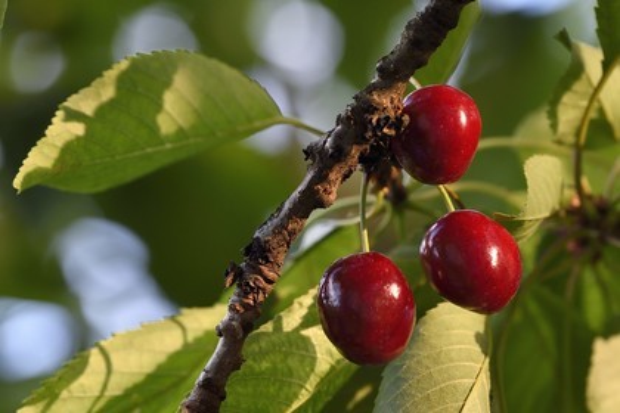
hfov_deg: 10.3
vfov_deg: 6.9
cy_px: 206
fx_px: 3444
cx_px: 310
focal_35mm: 200
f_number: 7.1
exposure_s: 1/125
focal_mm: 200
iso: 1600
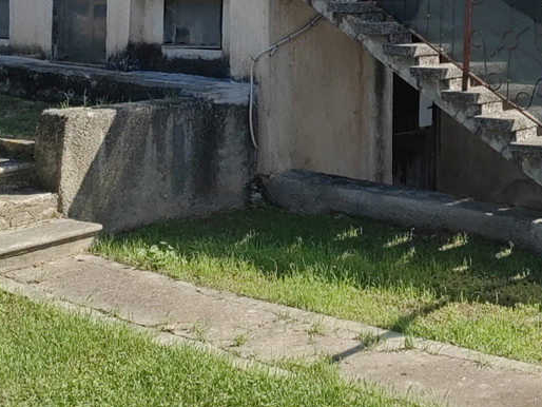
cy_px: -65
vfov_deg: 21.8
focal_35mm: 63
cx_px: 482
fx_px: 987
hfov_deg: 29.5
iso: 50
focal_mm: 5.54
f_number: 1.8
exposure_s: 1/2778
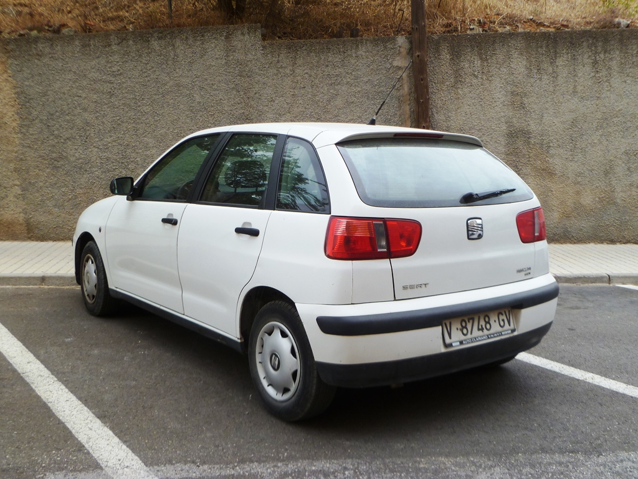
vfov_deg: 46.8
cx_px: 319
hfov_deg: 60.0
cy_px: 240
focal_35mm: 30
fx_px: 553
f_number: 3.4
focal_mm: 5.4
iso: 80
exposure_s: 1/125
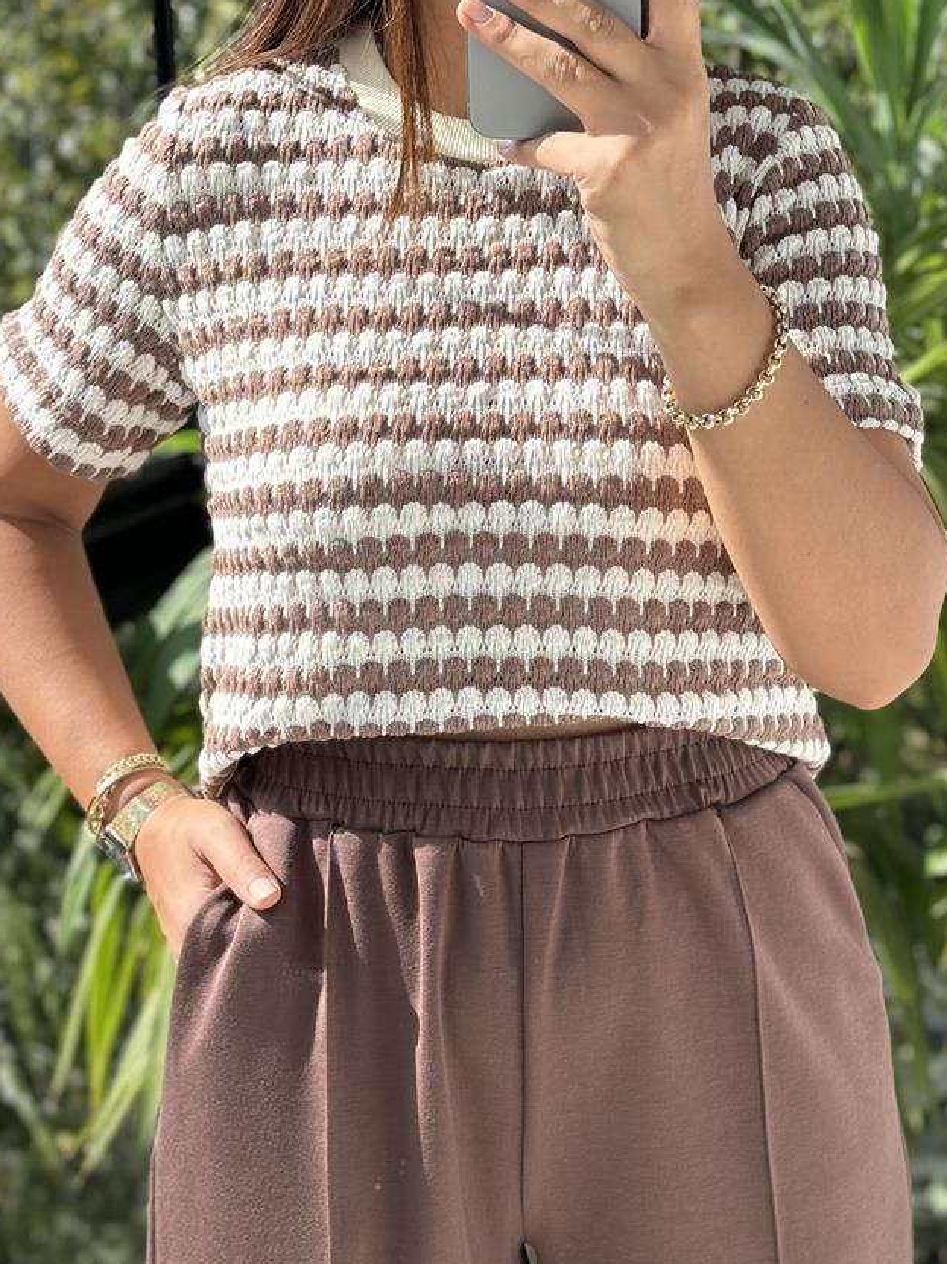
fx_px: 2809
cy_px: 471
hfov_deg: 19.1
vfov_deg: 25.3
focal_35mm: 77
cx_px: 549
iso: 64
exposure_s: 1/477
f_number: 1.78
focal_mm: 6.76
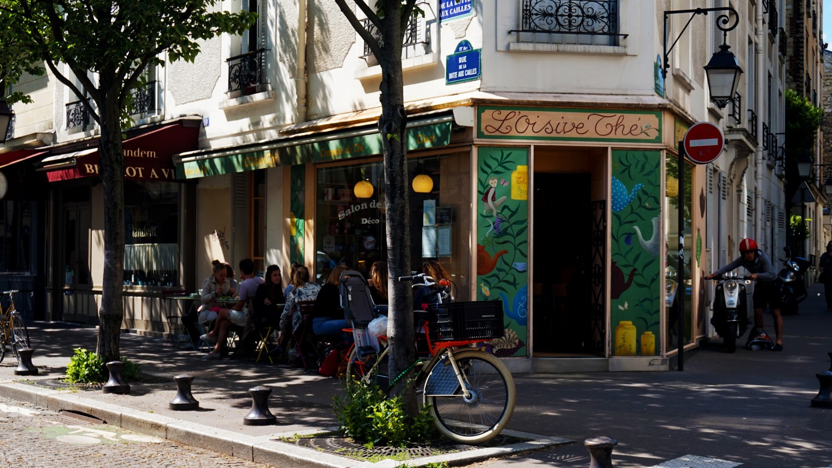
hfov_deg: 38.5
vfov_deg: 22.2
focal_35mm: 54
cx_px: 415
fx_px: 1191
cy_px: 249
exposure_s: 1/200
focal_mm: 34
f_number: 6.3
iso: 100
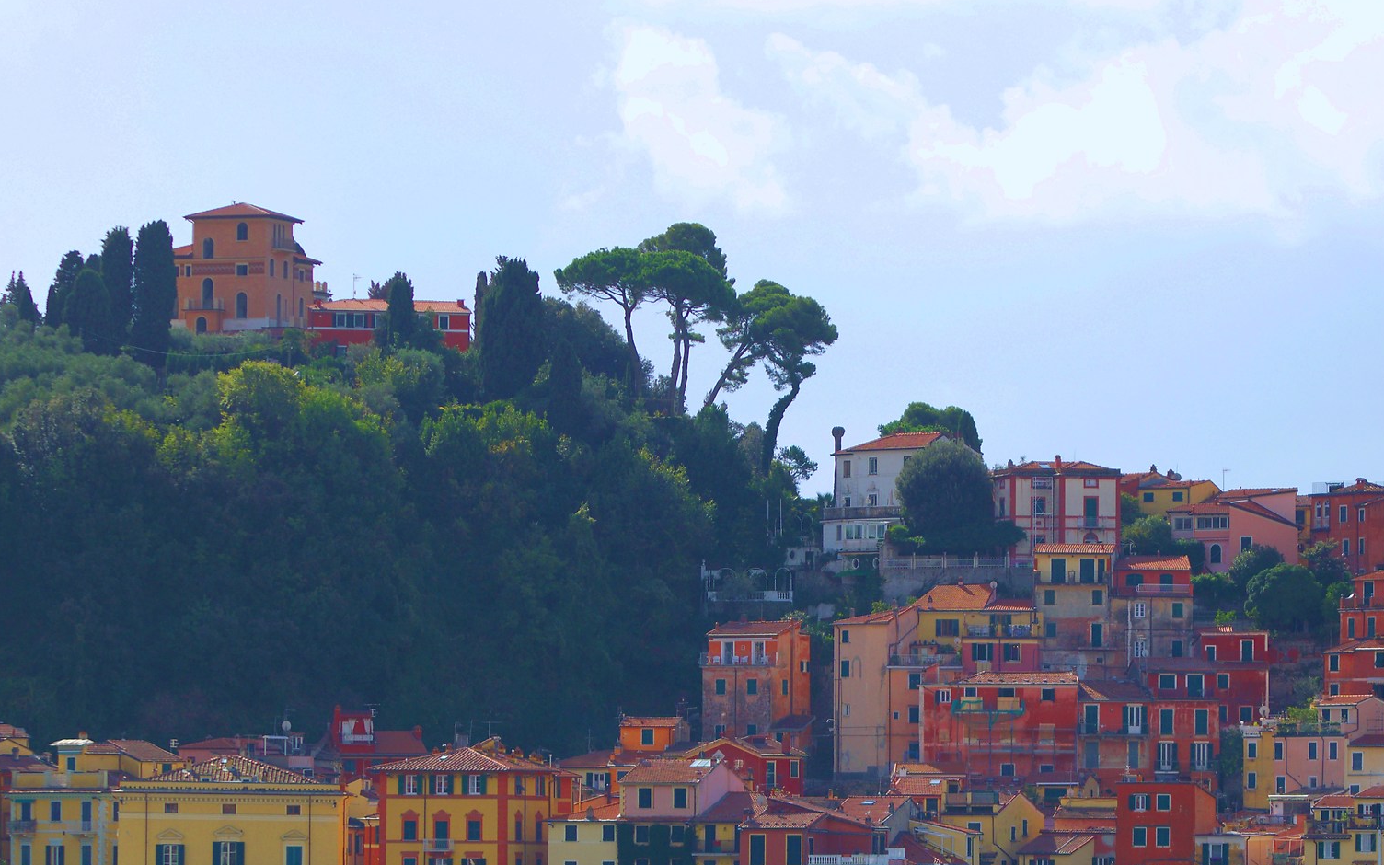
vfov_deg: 5.4
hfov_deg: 8.6
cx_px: 866
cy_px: 680
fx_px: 9203
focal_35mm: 244
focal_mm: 100
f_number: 2.8
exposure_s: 1/4000
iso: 200
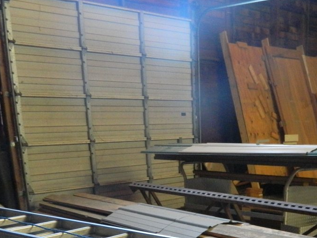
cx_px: 245
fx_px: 513
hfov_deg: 33.5
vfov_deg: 24.5
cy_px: 256
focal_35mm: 56
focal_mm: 4.5
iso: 400
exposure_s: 1/6
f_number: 3.1
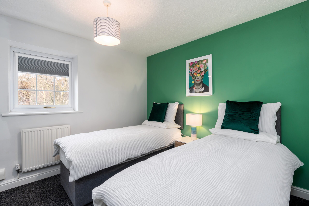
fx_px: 137
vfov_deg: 73.8
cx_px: 154
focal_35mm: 16
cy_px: 103
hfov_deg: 96.7
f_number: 7.1
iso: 320
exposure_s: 1/100
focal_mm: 16
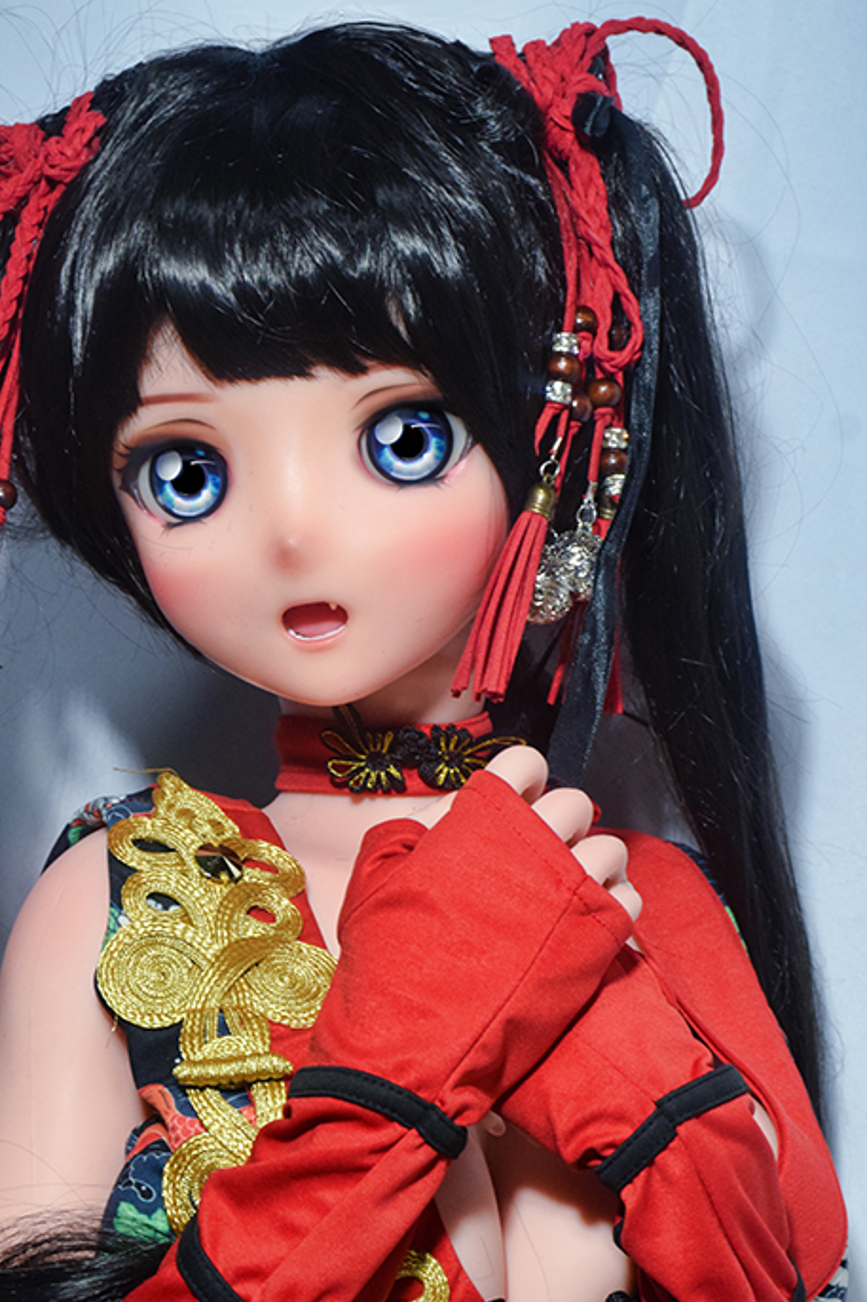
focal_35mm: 122
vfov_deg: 16.8
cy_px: 833
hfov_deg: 11.2
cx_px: 359
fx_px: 4409
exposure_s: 1/50
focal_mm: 62
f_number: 9
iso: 1000
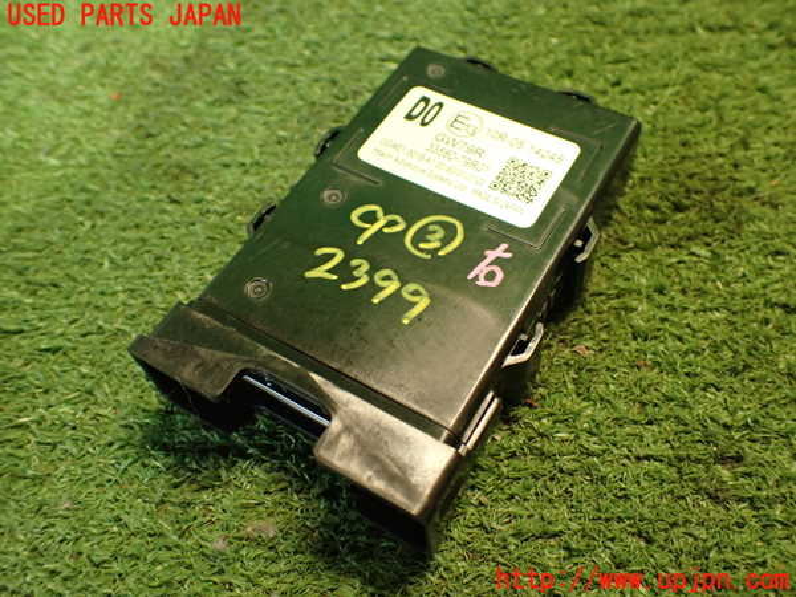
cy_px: 298
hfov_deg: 56.8
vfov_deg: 44.2
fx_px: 736
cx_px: 398
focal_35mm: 32
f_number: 2.4
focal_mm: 5.79
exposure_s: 1/30
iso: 500
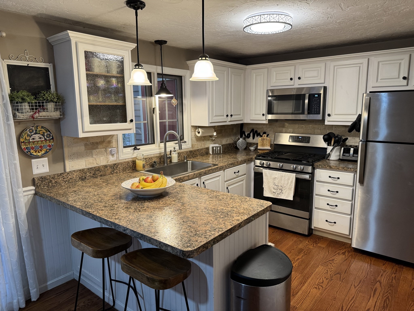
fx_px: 287
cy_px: 156
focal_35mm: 24
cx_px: 207
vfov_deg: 56.8
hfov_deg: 71.6
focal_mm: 6.76
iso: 200
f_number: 1.78
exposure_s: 1/60
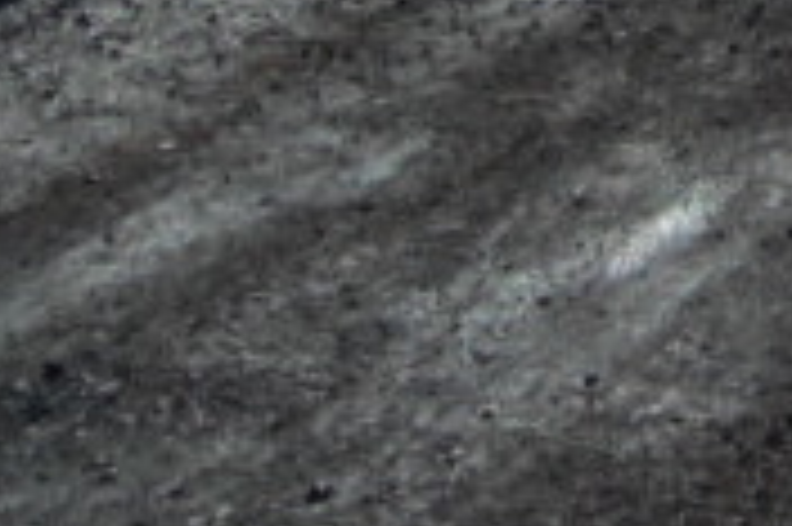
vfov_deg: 6.1
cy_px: -854
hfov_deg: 9.2
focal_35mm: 212
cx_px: 1485
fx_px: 4660
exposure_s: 1/350
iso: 80
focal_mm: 6.3
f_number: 8.2
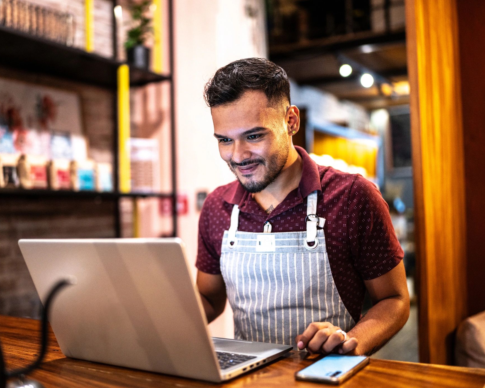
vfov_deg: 37.3
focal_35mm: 40
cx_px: 216
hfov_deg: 45.7
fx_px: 574
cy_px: 192
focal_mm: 35
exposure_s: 1/250
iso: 1000
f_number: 1.2
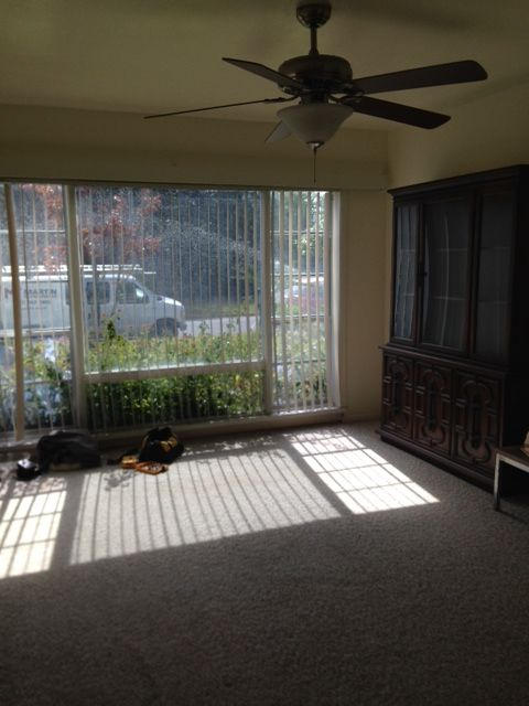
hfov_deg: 42.9
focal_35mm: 33
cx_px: 264
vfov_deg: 55.4
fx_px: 672
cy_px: 353
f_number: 2.4
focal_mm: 4.12
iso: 50
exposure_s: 1/455
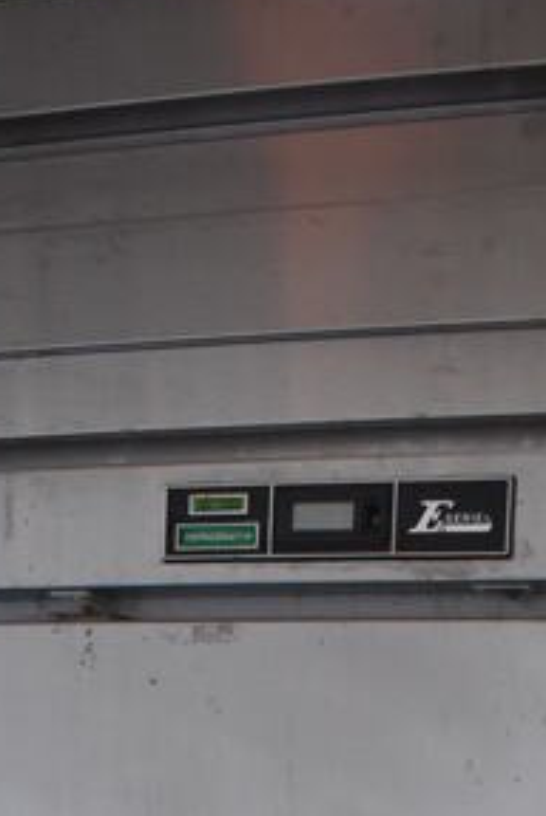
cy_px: 1215
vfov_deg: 20.3
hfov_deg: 15.9
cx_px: 191
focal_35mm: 86
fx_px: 1952
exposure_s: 1/125
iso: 2000
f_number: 3.5
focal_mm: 18
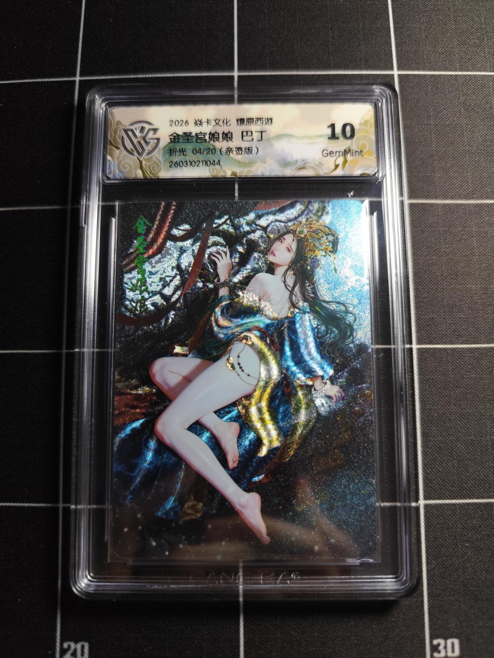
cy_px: 329
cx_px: 247
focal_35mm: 23
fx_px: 438
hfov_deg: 58.9
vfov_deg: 73.9
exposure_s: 1/100
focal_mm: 6.14
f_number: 1.65
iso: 320
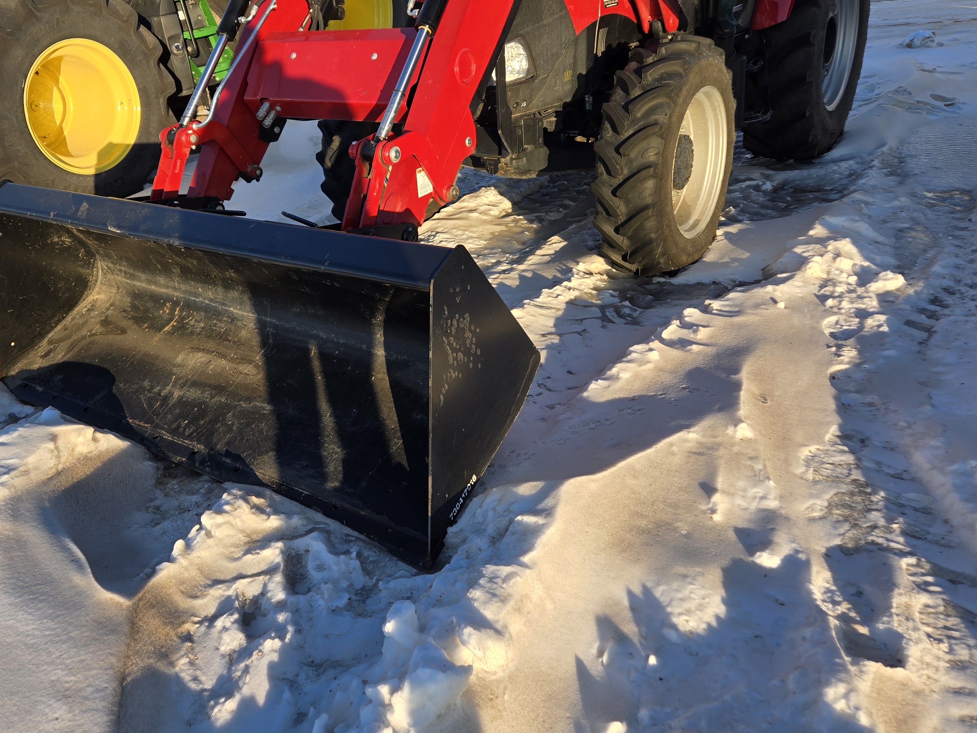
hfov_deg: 57.9
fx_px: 875
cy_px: 281
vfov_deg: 45.1
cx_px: 387
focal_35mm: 31
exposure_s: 1/825
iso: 25
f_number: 1.8
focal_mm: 5.4
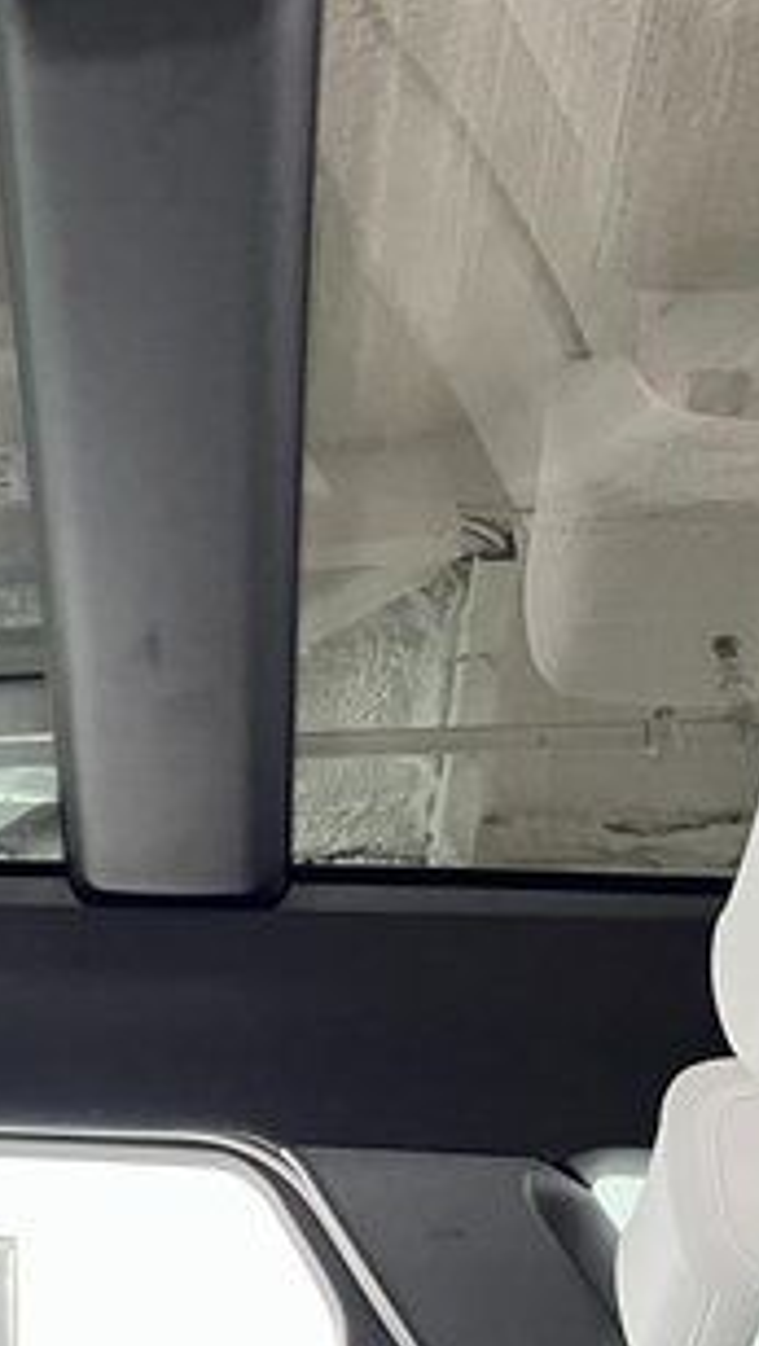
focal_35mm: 59
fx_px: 2108
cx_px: -456
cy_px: 583
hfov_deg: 17.8
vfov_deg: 35.4
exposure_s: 1/40
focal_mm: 5.1
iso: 400
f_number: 1.6
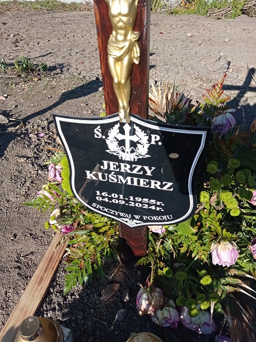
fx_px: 276
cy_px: 171
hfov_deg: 49.7
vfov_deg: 63.5
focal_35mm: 28
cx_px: 128
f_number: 1.79
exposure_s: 1/2457
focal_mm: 4.74
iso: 101
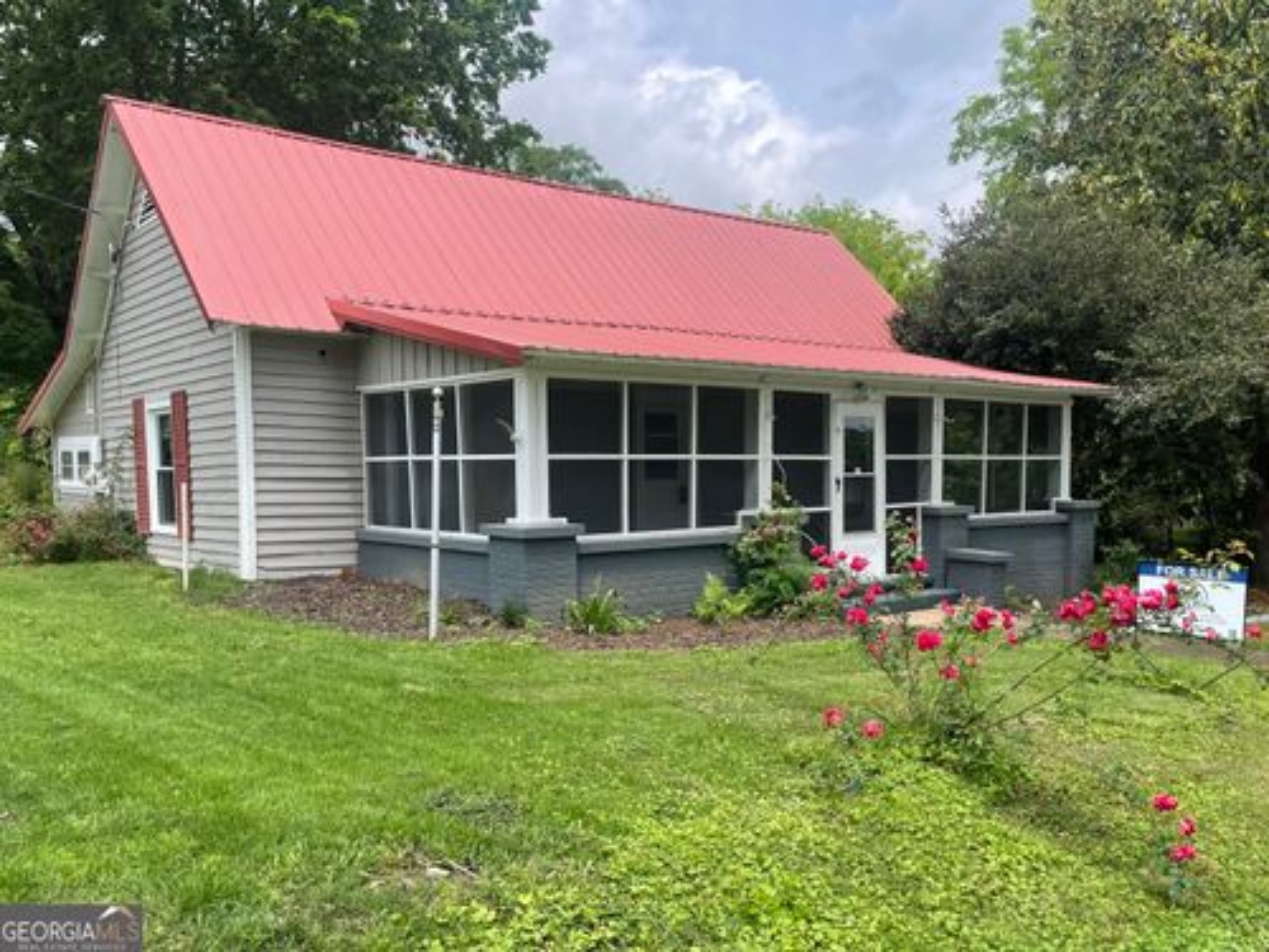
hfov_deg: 67.3
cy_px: 476
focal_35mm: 26
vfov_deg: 53.1
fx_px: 953
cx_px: 634
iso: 32
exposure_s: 1/1742
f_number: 1.6
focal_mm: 4.2
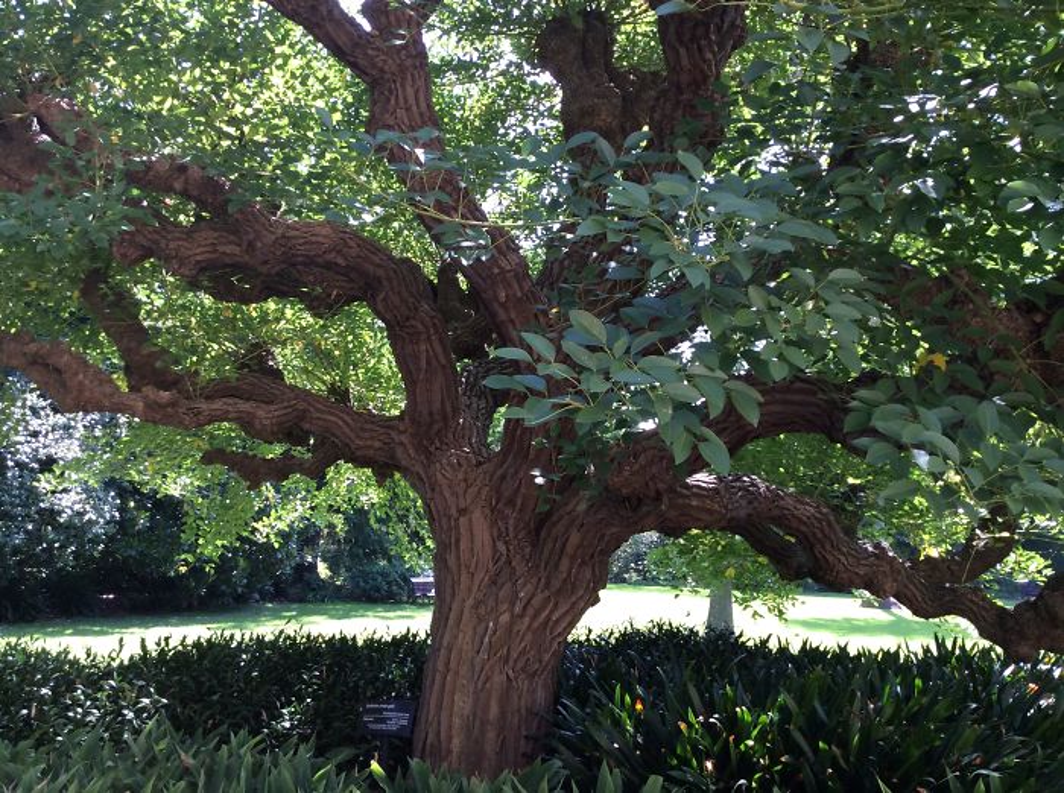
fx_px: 1012
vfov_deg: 42.8
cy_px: 396
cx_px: 532
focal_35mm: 33
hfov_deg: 55.4
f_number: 2.4
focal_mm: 3.3
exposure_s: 1/120
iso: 32
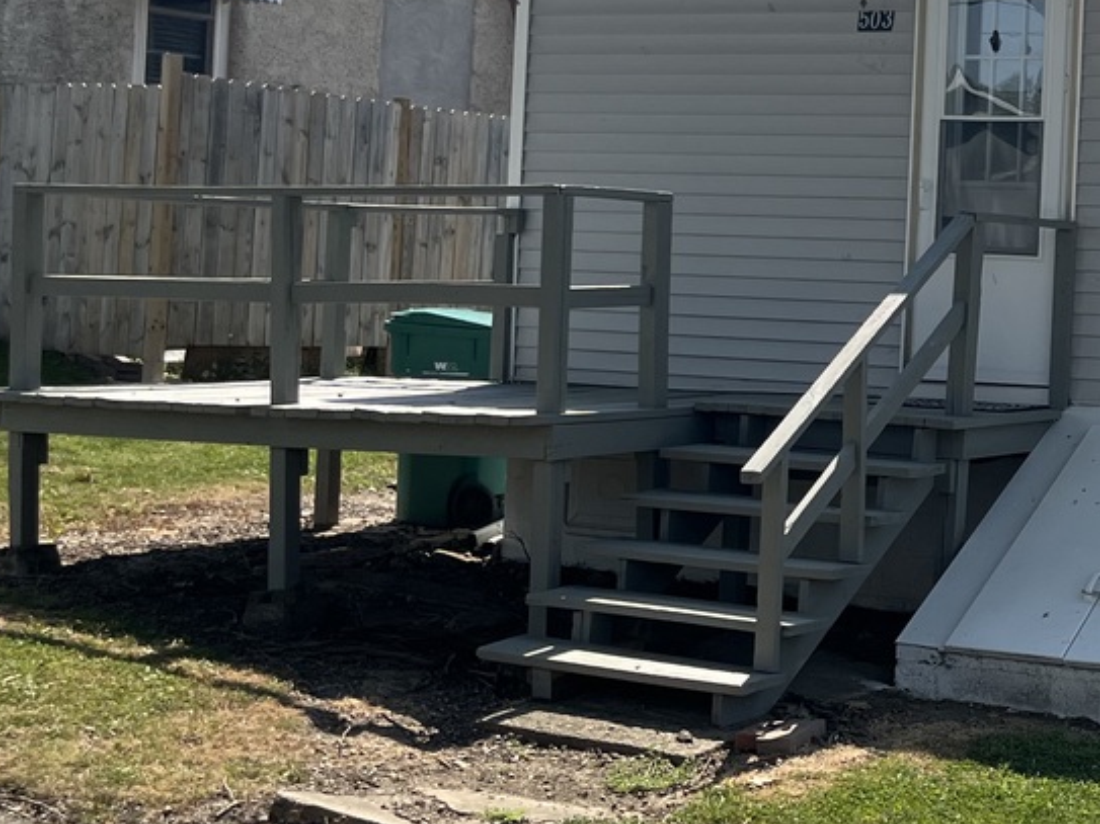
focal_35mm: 69
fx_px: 2192
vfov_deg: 21.2
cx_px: 1270
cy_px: 233
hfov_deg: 25.7
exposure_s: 1/4310
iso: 50
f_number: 1.6
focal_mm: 5.1
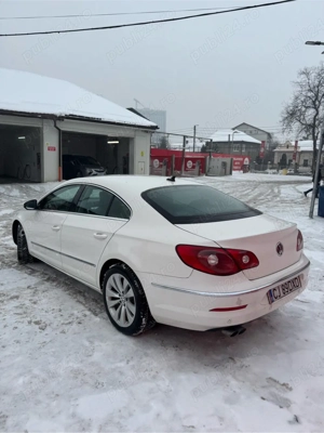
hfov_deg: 56.8
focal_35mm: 24
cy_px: 216
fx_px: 300
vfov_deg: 71.6
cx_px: 162
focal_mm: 6.76
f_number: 1.78
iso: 80
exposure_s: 1/2252
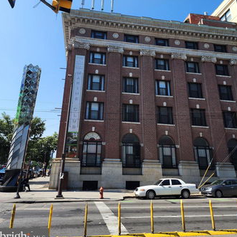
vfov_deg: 56.3
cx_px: 118
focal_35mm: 28
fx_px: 217
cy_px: 82
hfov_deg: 57.3
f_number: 1.8
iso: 12
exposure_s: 1/585
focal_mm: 6.4
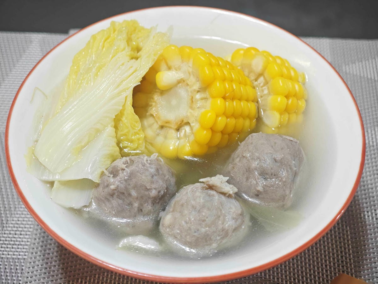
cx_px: 189
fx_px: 819
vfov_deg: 19.6
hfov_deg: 26.0
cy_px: 142
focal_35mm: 75
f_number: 1.8
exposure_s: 1/120
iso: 320
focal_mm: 12.28
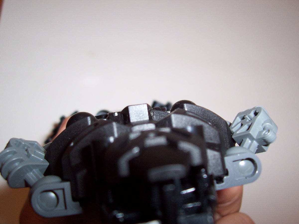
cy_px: 112
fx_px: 320
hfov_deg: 50.1
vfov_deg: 38.7
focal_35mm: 37
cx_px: 150
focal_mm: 5.6
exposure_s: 1/60
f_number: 2.8
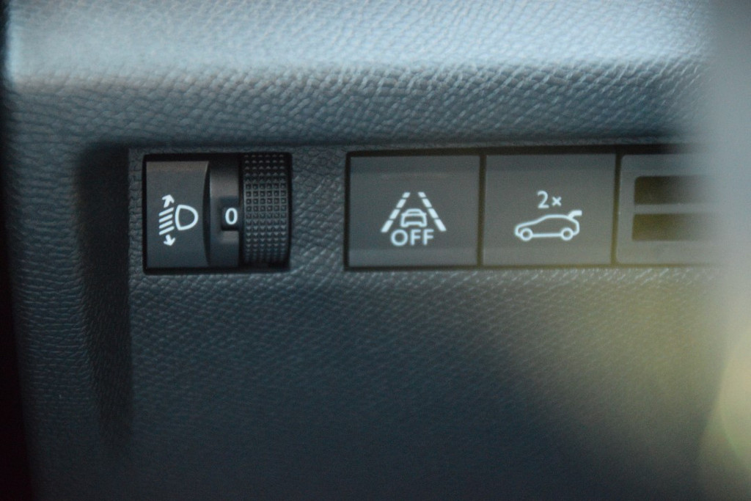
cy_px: 250
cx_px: 376
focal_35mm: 195
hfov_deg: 10.5
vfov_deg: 7.0
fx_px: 4068
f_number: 6
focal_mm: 130
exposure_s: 1/60
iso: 5600
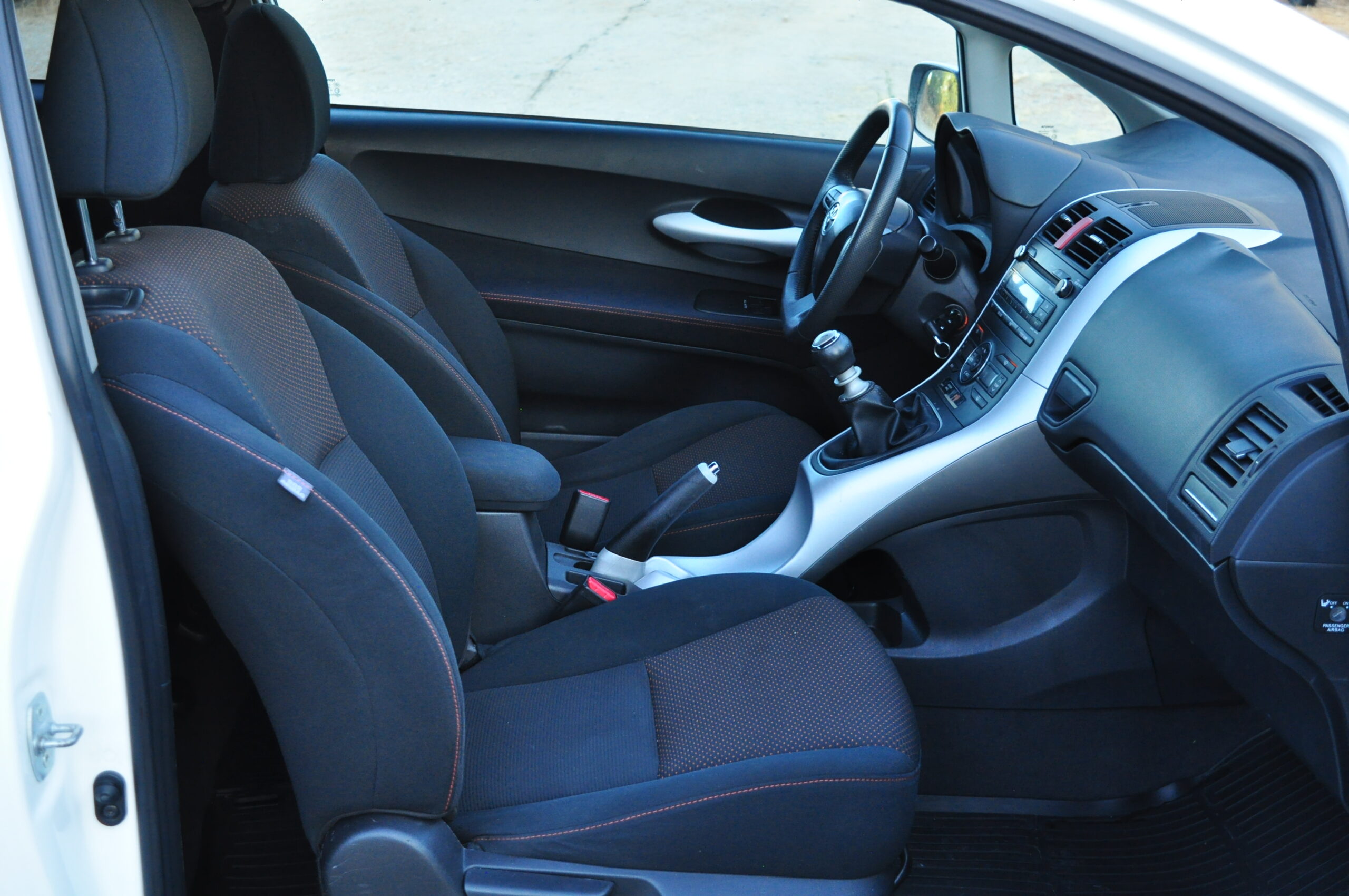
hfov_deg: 41.2
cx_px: 674
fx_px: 1796
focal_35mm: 48
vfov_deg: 28.0
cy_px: 448
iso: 1000
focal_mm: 32
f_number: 5.6
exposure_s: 1/125
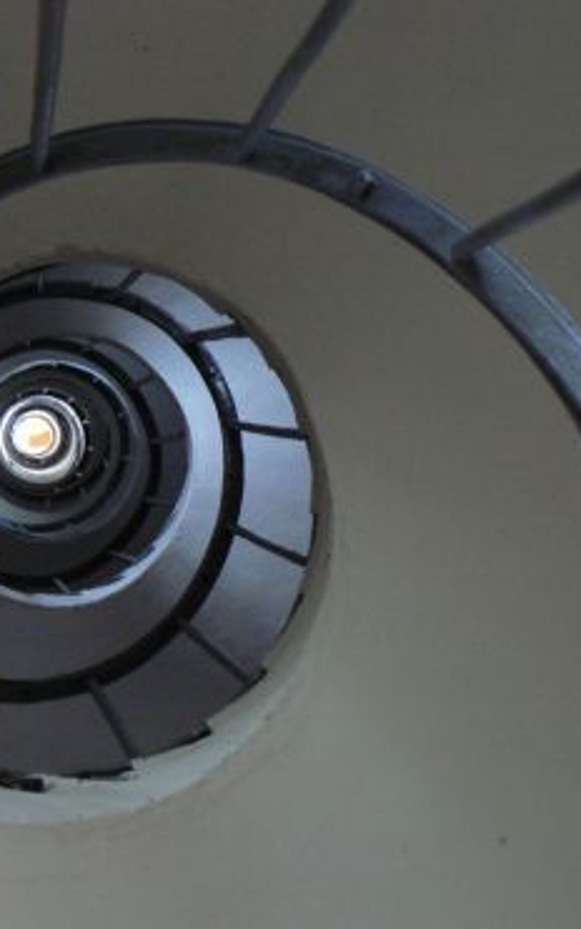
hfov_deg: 13.0
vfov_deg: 20.8
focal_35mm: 100
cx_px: 35
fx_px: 2532
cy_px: 462
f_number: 3.2
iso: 200
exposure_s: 1/20
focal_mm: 11.6
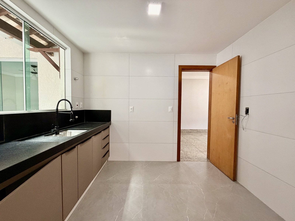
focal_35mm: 14
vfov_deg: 85.7
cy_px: 110
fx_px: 119
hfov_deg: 102.1
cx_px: 148
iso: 250
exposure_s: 1/121
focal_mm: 2.22
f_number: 2.2
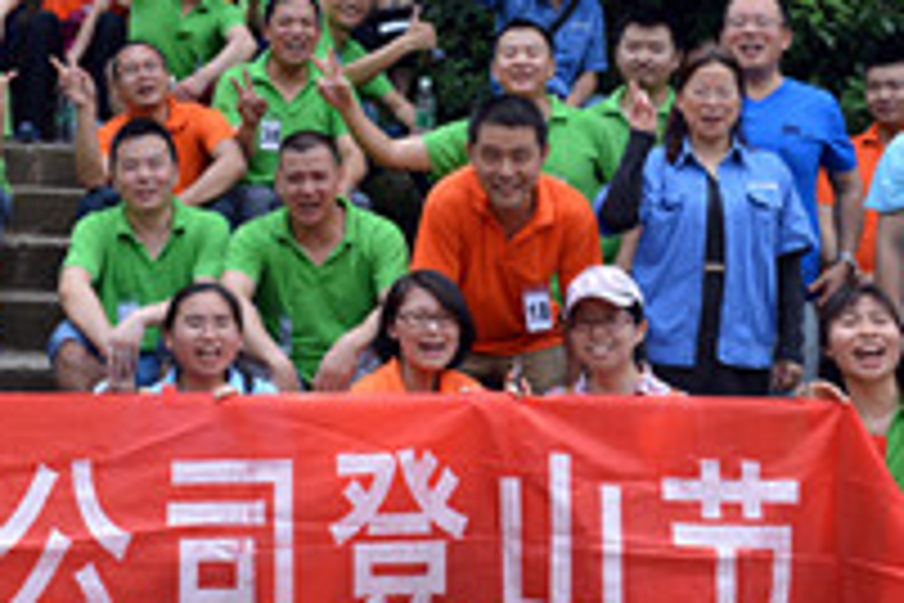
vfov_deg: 19.9
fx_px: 1682
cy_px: 43
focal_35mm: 67
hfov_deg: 29.8
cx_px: 265
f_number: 5.6
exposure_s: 1/200
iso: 100
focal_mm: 27
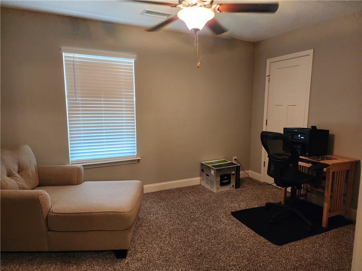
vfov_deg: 58.9
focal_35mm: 23
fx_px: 241
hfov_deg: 73.9
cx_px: 181
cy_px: 136
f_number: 1.8
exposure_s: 1/120
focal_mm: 6.4
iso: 1000
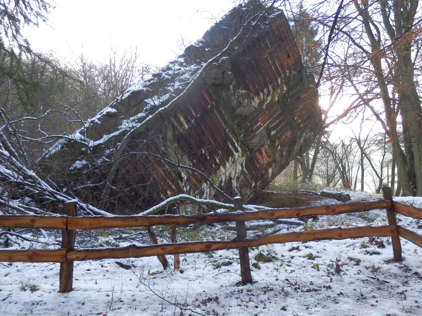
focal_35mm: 25
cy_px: 158
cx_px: 211
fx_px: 305
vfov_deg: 54.9
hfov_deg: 69.4
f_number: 3
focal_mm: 4.5
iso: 80
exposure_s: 1/60
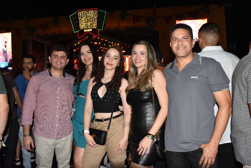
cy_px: 84
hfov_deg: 67.4
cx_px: 126
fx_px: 188
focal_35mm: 27
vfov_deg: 47.9
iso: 1250
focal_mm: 18
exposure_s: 1/125
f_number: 5.6
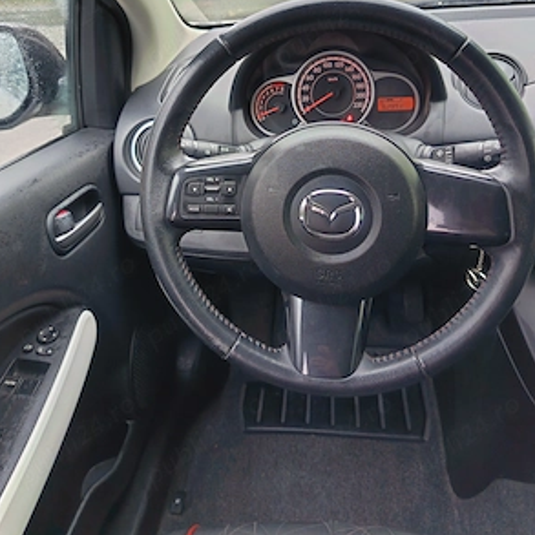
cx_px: 268
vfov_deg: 54.8
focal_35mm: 29
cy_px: 192
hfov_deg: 55.6
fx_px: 507
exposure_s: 1/33.3
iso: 688
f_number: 1.75
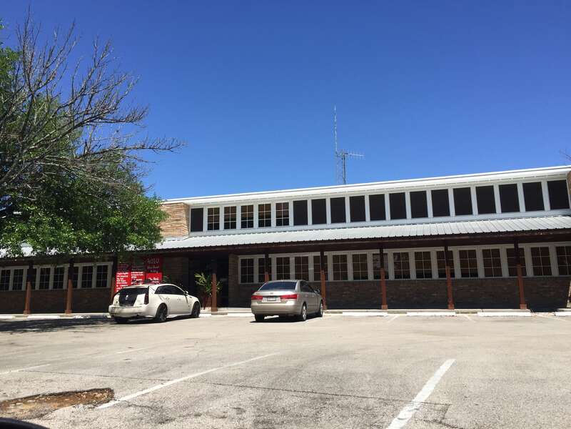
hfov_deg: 61.7
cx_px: 286
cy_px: 214
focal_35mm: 29
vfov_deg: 48.2
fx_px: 478
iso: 32
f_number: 2.2
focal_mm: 4.15
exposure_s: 1/2083
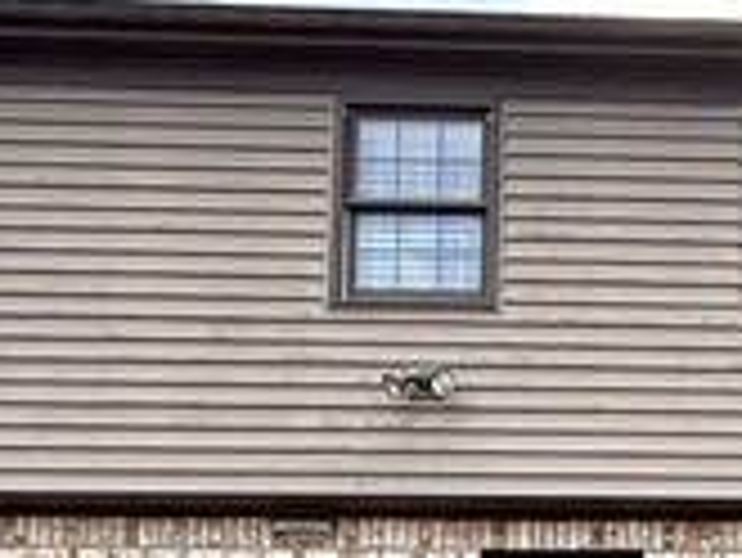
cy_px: 896
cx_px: 989
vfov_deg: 15.4
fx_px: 1866
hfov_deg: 20.4
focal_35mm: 87
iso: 32
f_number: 2.2
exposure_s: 1/770
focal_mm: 2.22
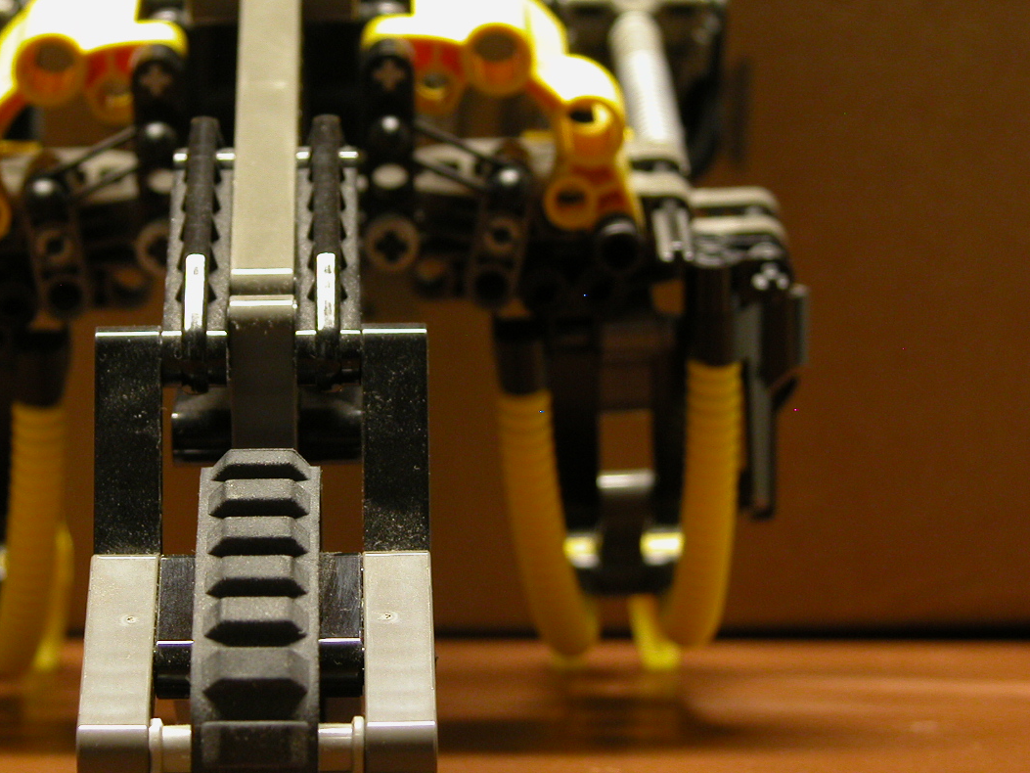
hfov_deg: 12.2
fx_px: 4791
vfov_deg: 9.2
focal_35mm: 161
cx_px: 294
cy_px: 310
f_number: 3.7
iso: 199
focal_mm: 27.3
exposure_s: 1/4.5
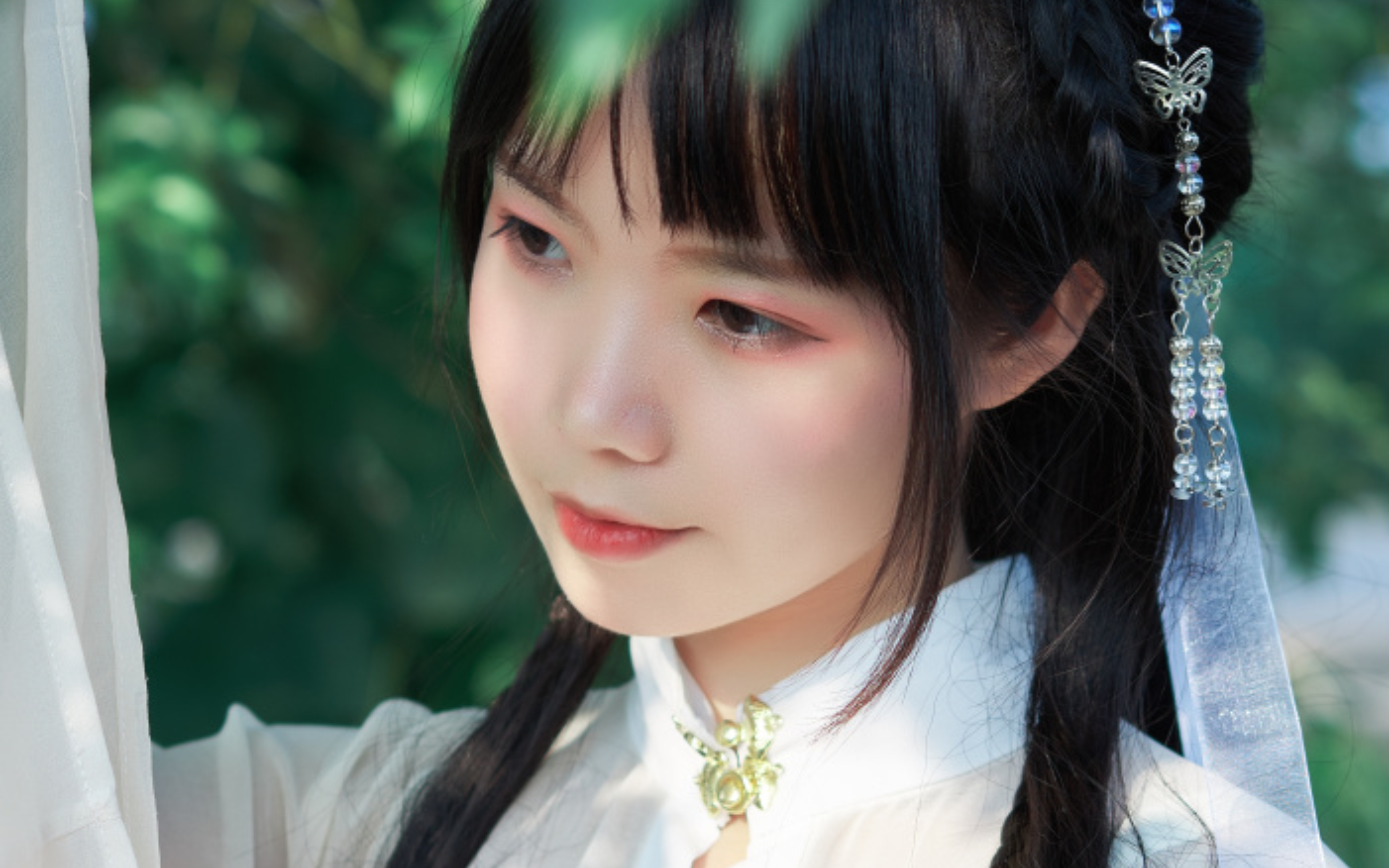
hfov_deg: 14.6
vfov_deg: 9.2
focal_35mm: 143
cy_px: 355
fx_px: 5413
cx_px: 713
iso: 50
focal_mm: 55
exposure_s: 1/500
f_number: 2.8
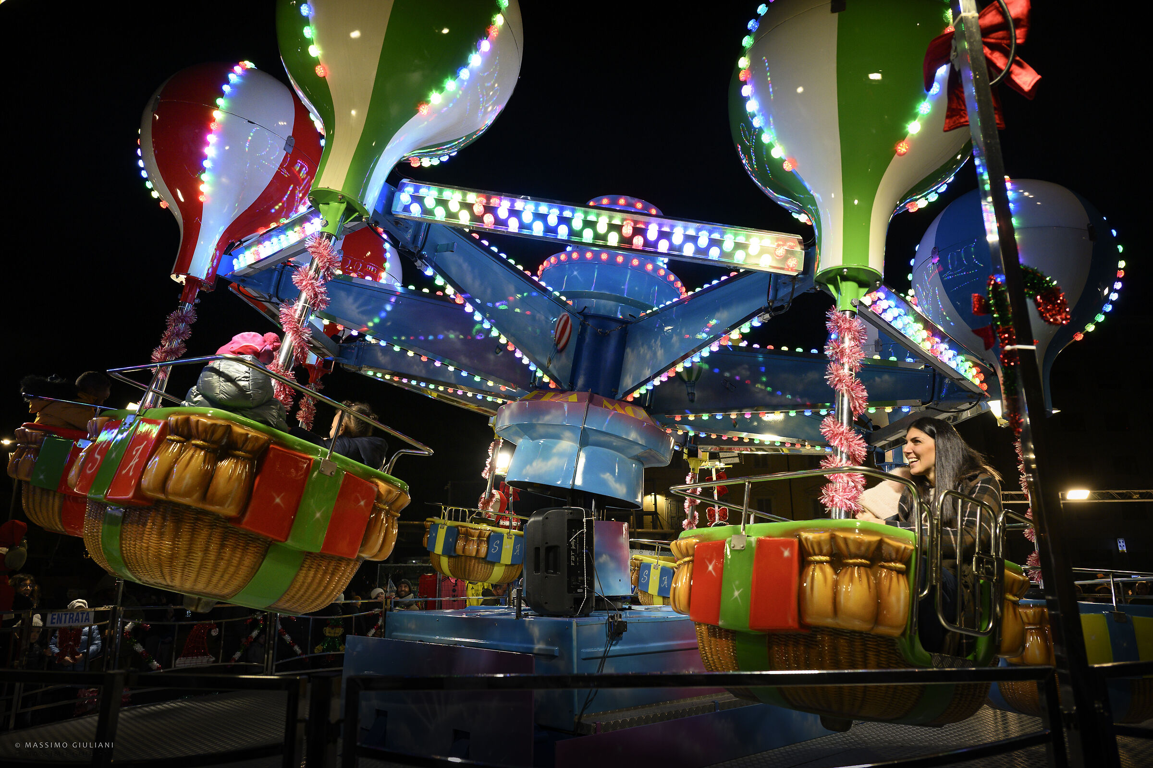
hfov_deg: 73.7
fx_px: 769
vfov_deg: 53.1
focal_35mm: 24
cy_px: 384
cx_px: 576
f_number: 4
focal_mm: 24
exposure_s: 1/500
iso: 2000
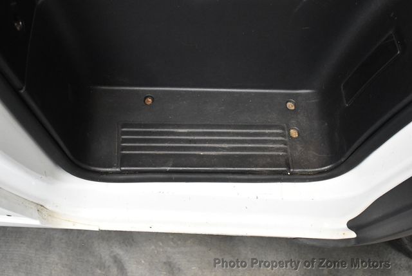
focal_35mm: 36
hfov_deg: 53.1
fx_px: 412
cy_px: 138
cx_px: 206
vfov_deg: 36.9
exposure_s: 1/100
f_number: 3.5
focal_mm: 18
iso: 3200
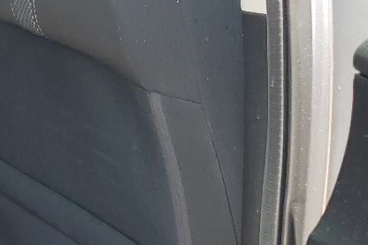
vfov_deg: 13.1
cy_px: 160
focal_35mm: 104
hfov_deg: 16.9
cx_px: -253
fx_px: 1063
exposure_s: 1/213
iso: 50
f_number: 1.5
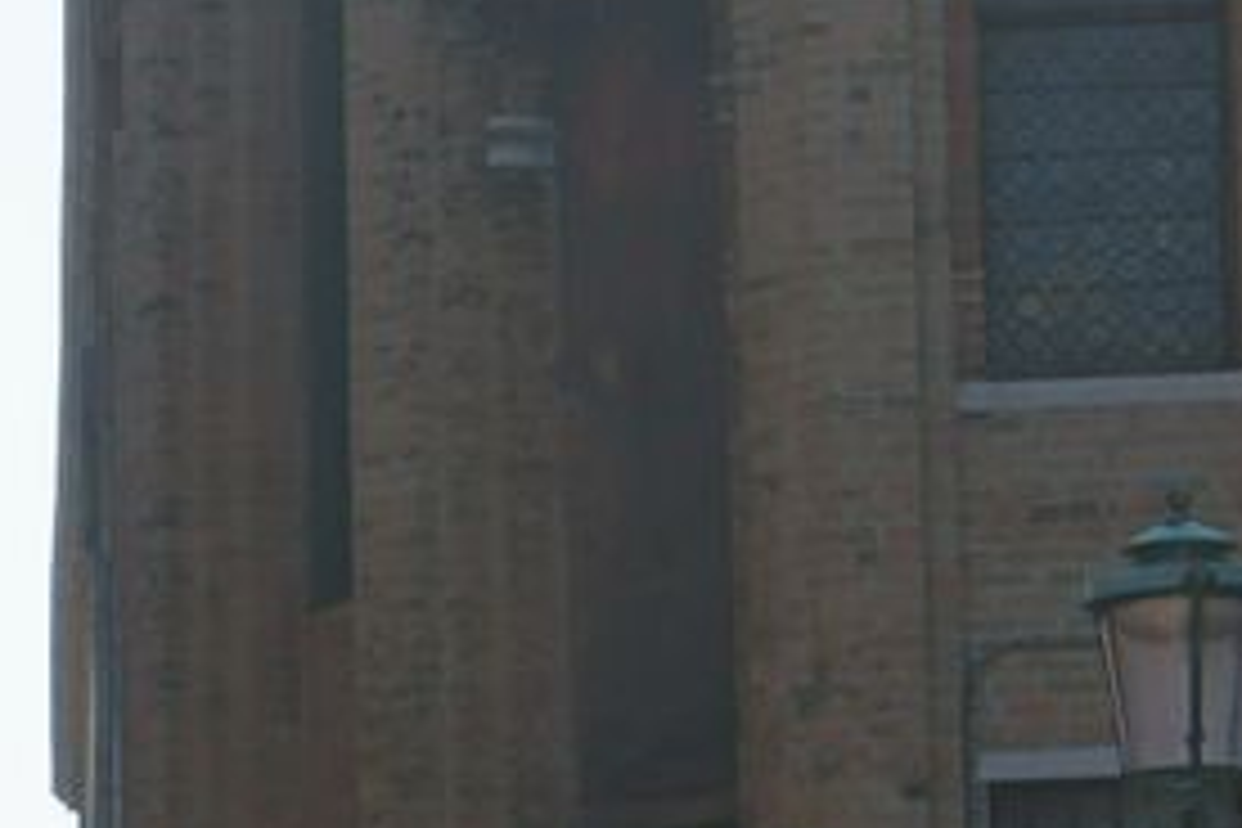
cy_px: 1462
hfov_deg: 7.7
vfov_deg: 5.2
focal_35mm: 261
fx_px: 9004
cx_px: -634
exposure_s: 1/500
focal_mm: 40
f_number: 9
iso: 100
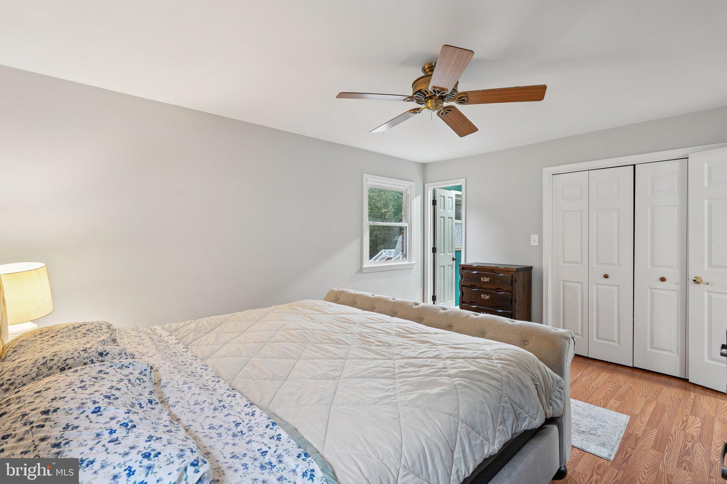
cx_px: 364
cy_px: 242
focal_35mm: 17
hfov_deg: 93.3
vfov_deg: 70.4
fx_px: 343
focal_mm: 17
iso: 250
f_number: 8
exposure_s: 1/1.67
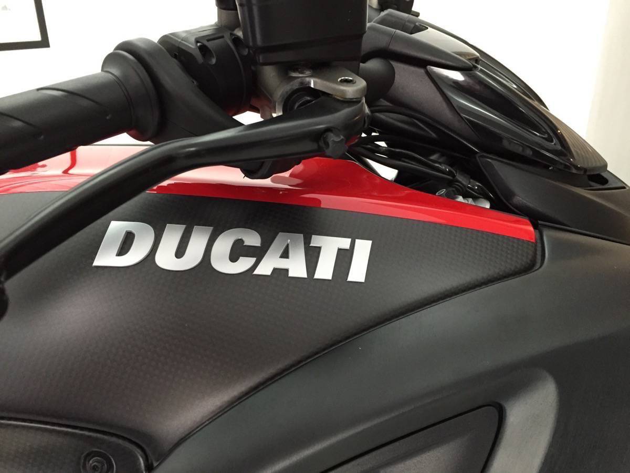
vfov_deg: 48.2
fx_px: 528
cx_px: 315
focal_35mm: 29
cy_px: 236
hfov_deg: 61.7
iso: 250
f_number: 2.2
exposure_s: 1/15
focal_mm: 4.15
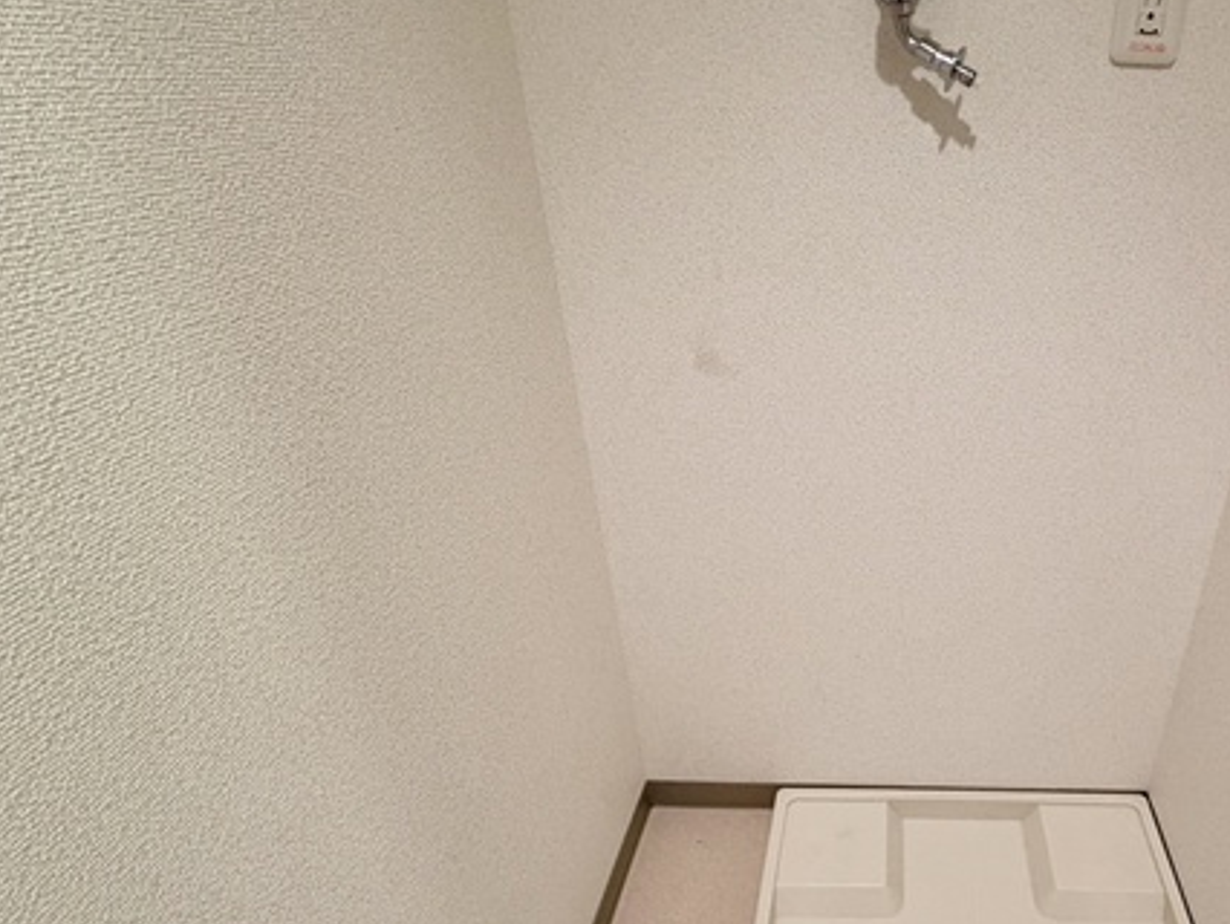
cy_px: 559
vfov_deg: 58.4
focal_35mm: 23
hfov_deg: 69.4
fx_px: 818
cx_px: 912
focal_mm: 2.22
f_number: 2.2
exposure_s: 1/60
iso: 400
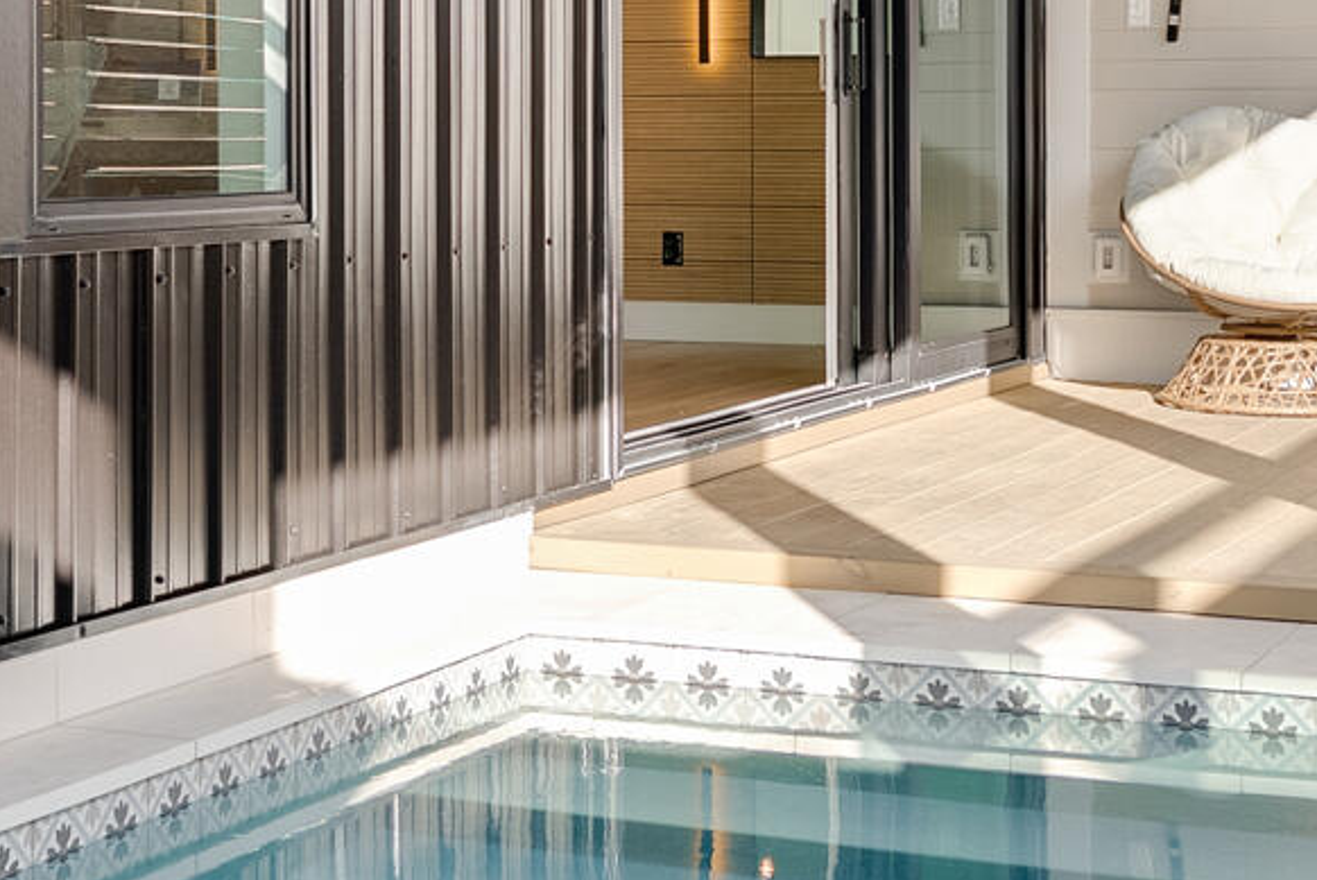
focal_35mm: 79
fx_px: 2892
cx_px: 539
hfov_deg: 25.6
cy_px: 61
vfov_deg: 17.0
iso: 320
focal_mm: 23
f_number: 5.6
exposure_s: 1/1600
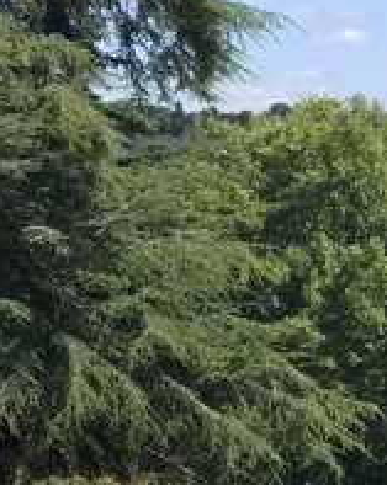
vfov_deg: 13.9
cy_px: 844
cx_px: -6
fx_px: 1794
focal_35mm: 125
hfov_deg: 12.2
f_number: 1.8
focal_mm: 3.99
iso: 20
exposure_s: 1/1212
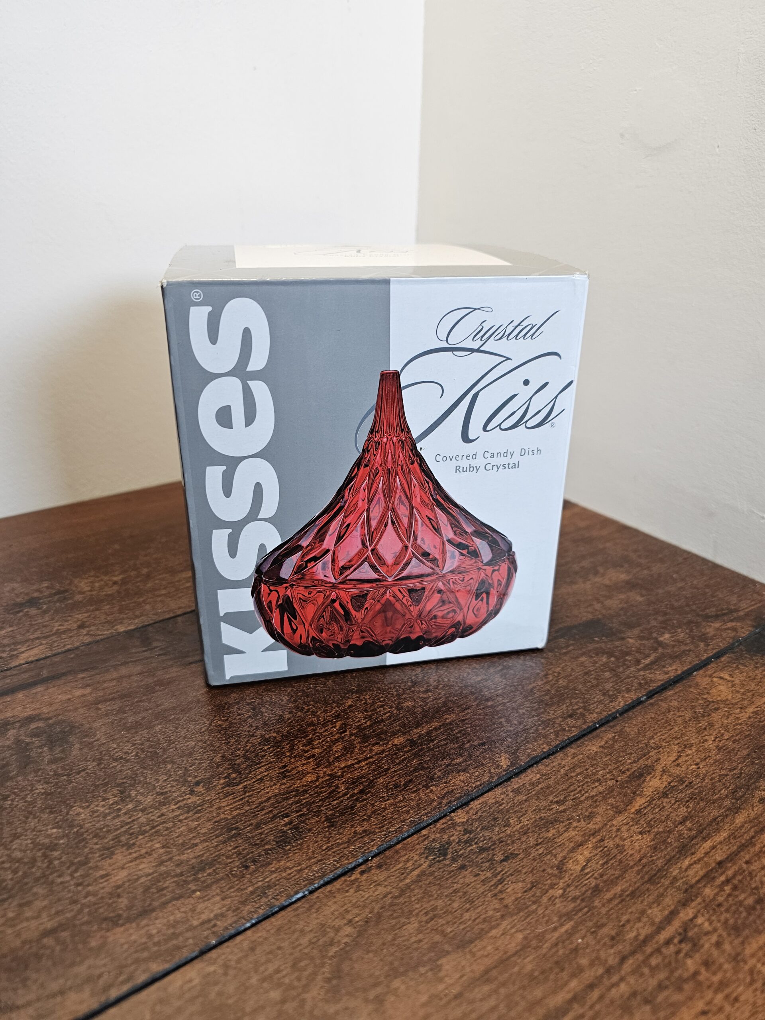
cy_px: 510
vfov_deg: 73.9
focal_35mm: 23
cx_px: 382
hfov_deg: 58.9
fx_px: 678
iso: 125
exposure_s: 1/120
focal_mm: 6.3
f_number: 1.7
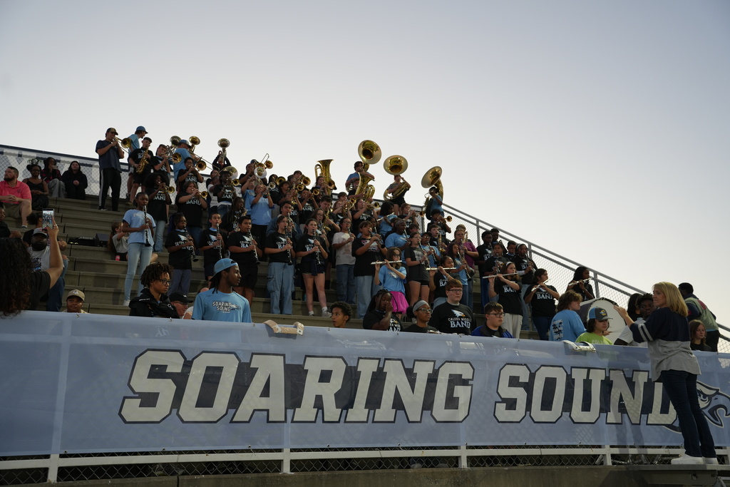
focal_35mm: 38
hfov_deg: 50.7
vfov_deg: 35.1
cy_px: 244
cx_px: 365
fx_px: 771
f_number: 4
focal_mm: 38
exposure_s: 1/60
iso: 320
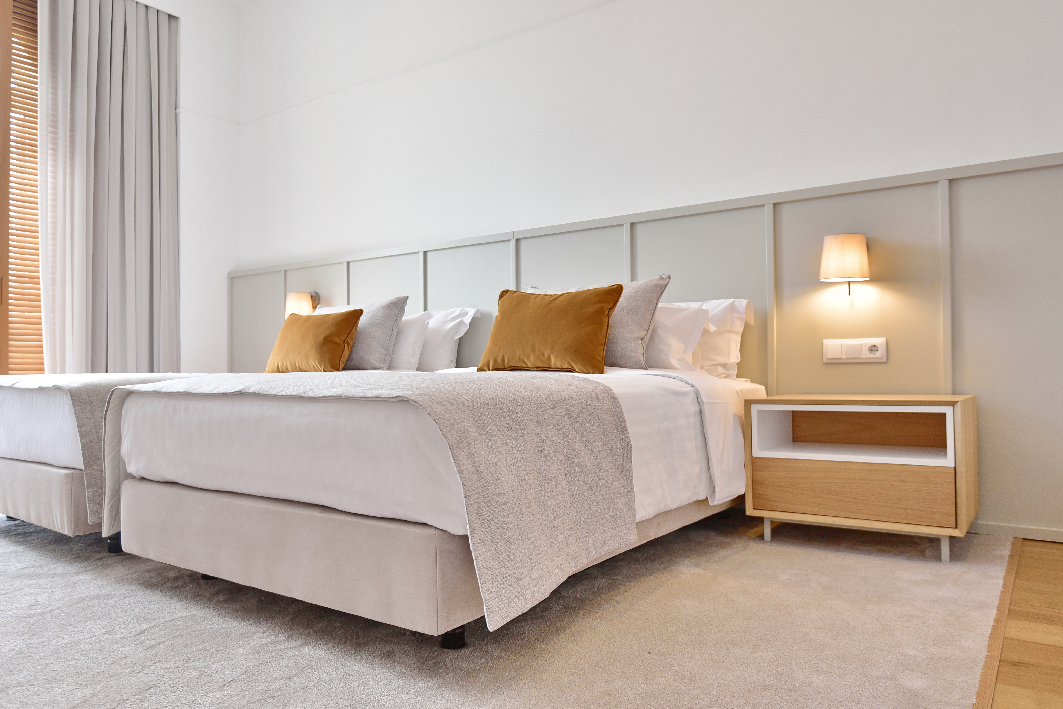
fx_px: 738
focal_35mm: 25
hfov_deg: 71.5
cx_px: 532
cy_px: 354
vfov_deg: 51.3
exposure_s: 1/100
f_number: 4
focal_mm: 25
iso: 400
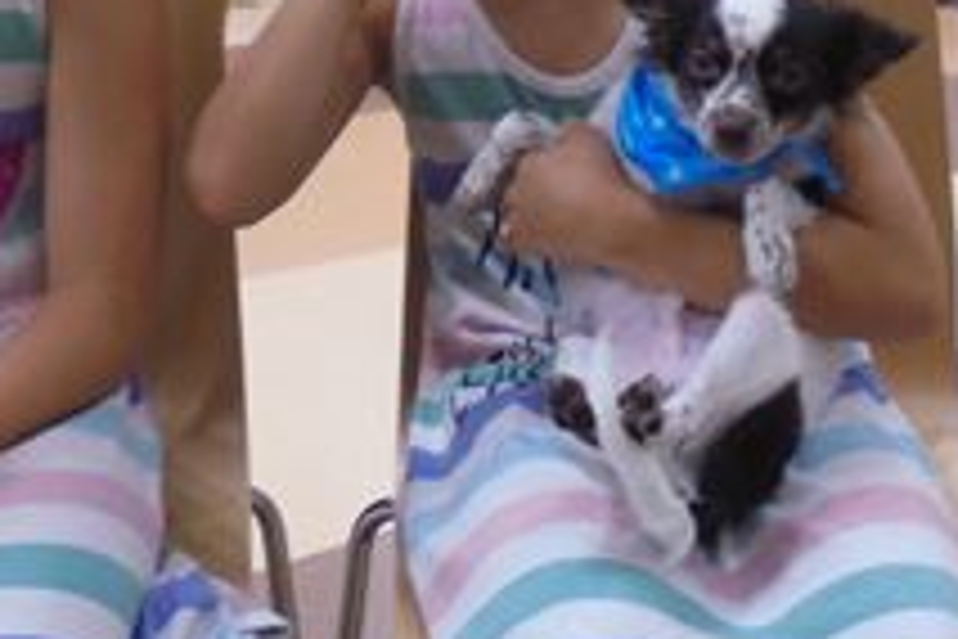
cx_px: 450
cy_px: -234
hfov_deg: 26.6
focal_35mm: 76
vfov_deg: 16.7
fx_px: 2022
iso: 250
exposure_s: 1/30
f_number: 3.5
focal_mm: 4.6
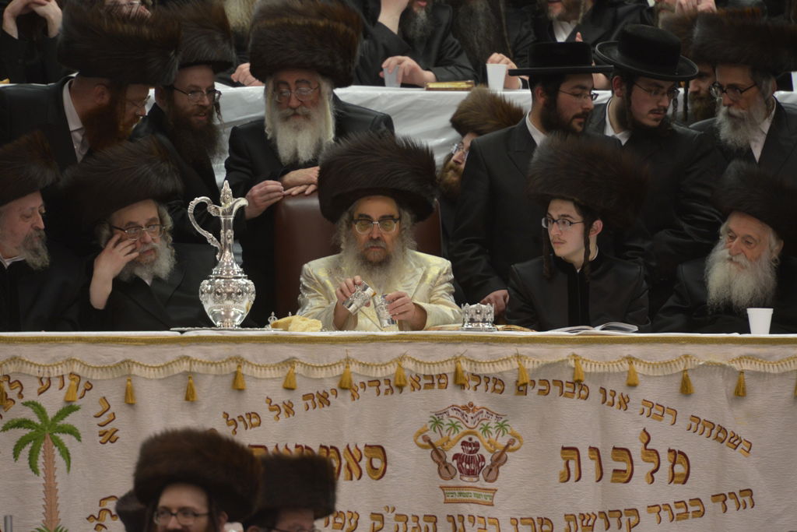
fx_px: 8856
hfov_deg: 5.2
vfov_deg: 3.4
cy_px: 266
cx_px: 398
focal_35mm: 400
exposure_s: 1/125
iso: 1600
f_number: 5.6
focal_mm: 400
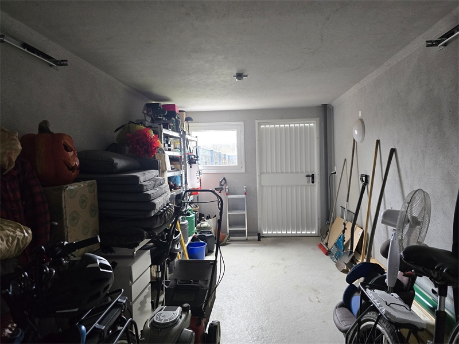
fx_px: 305
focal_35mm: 23
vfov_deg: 58.9
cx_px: 230
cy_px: 172
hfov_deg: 73.9
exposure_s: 1/100
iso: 400
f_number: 1.7
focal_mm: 6.3
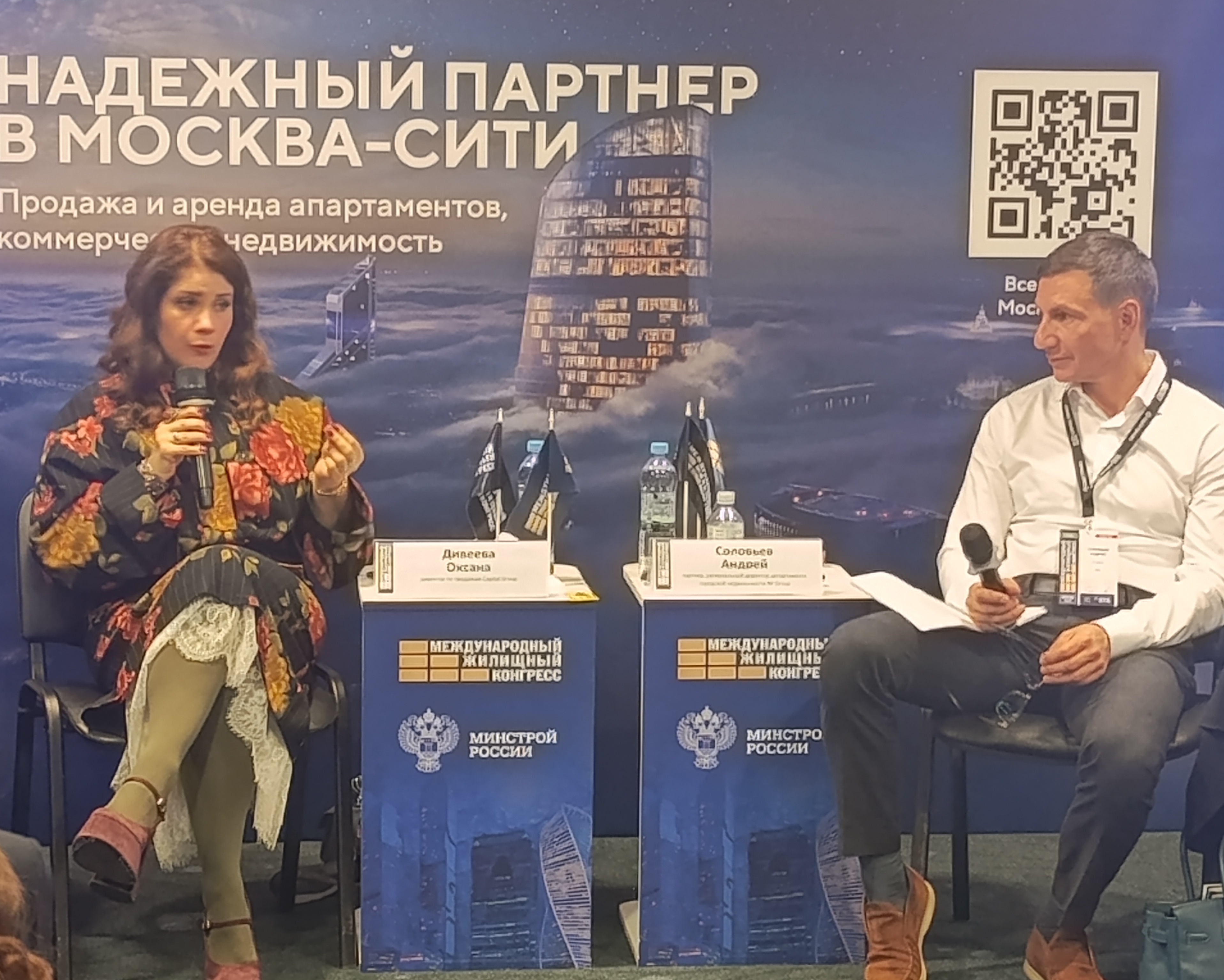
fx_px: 3478
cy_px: 491
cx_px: 622
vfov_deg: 16.0
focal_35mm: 96
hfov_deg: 20.0
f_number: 1.6
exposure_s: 1/25
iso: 1250
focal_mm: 6.14
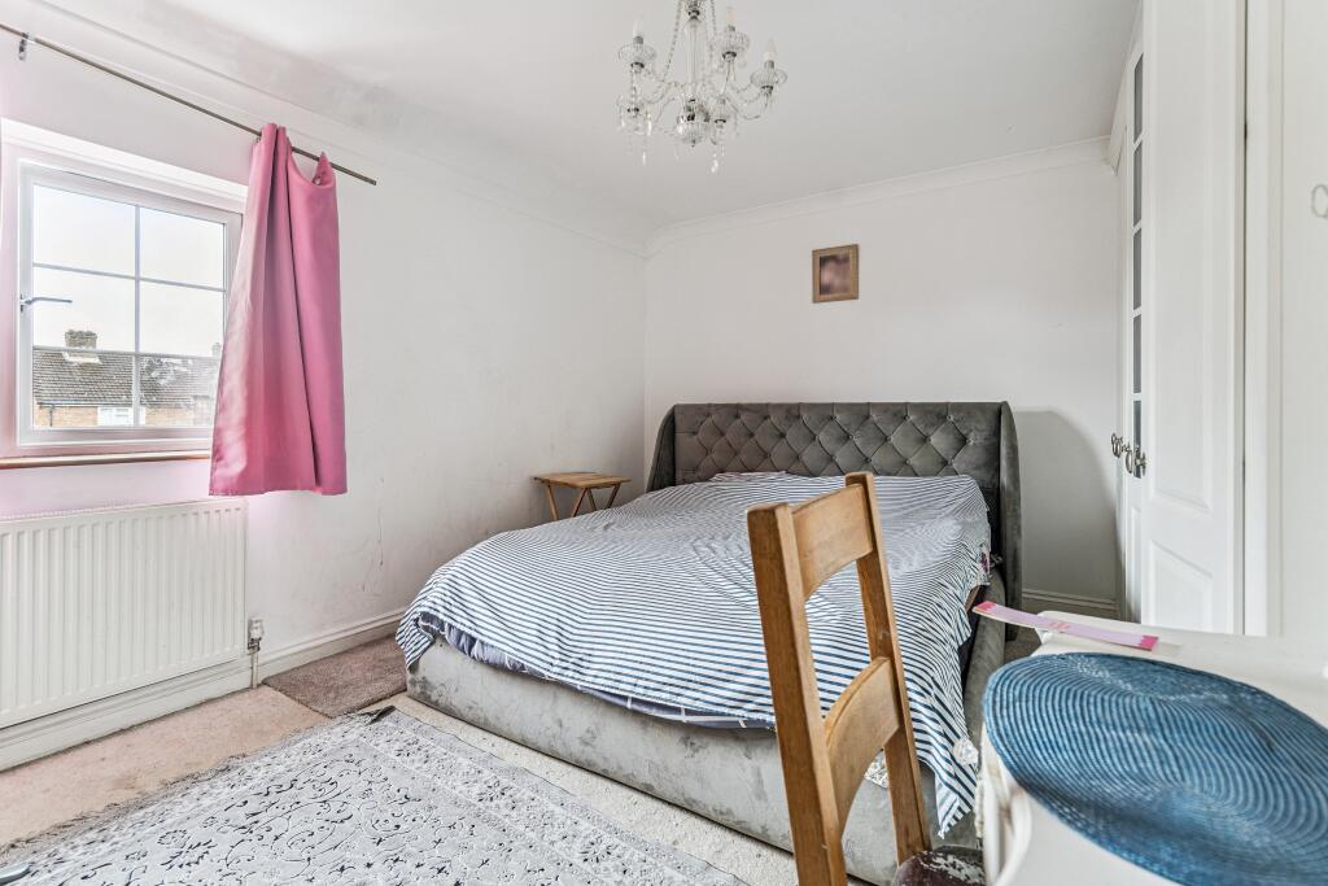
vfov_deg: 73.8
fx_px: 590
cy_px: 443
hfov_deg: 96.7
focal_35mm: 16
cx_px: 664
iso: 320
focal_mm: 16
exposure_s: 1/13
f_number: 5
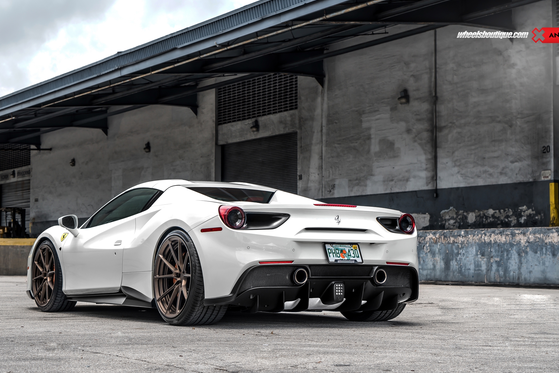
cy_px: 196
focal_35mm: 71
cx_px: 266
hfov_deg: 28.5
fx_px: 1102
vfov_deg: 19.2
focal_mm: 63
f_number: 7.1
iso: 100
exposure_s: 1/125
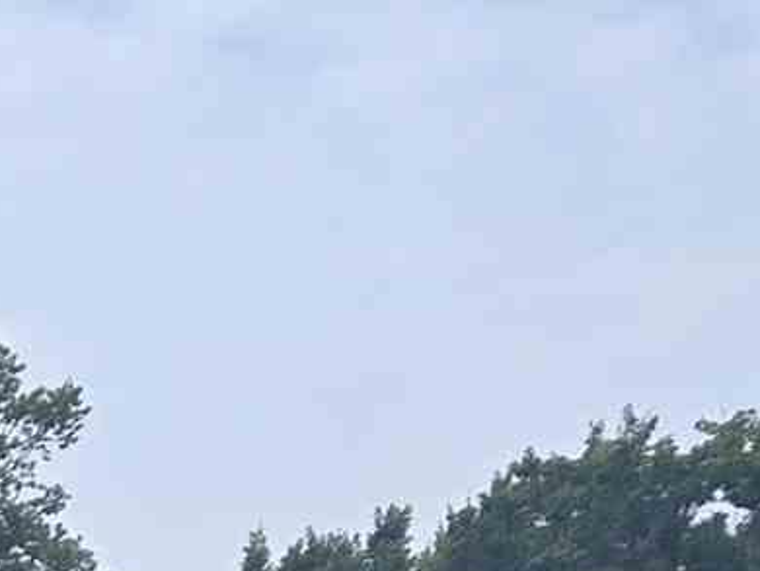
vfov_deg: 7.3
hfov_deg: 9.8
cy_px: 1713
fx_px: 3976
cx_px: -982
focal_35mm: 181
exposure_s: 1/1024
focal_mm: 5.4
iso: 25
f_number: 1.8
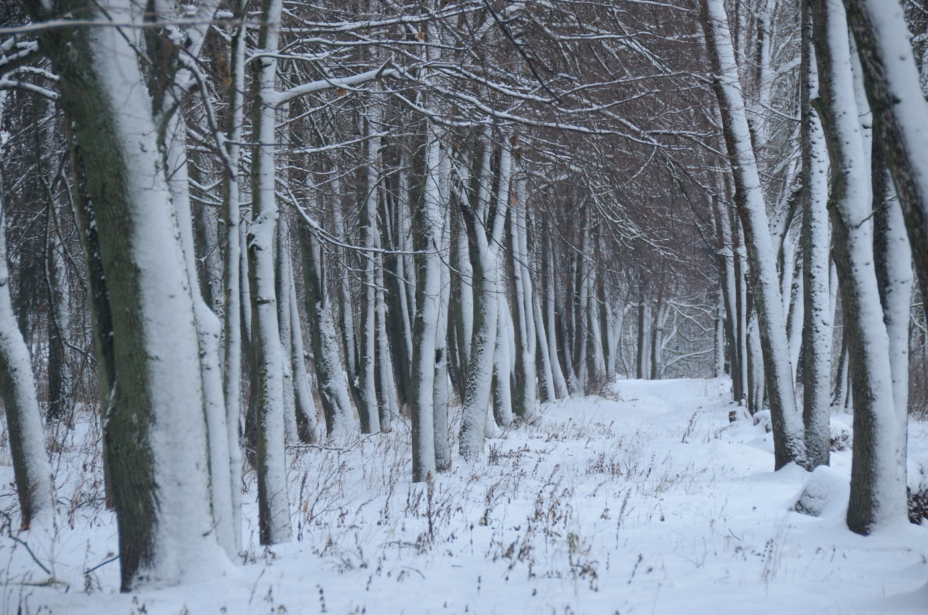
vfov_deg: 7.0
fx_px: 5016
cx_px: 464
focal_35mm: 195
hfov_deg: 10.6
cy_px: 308
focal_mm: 130
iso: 200
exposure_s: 1/125
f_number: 6.3
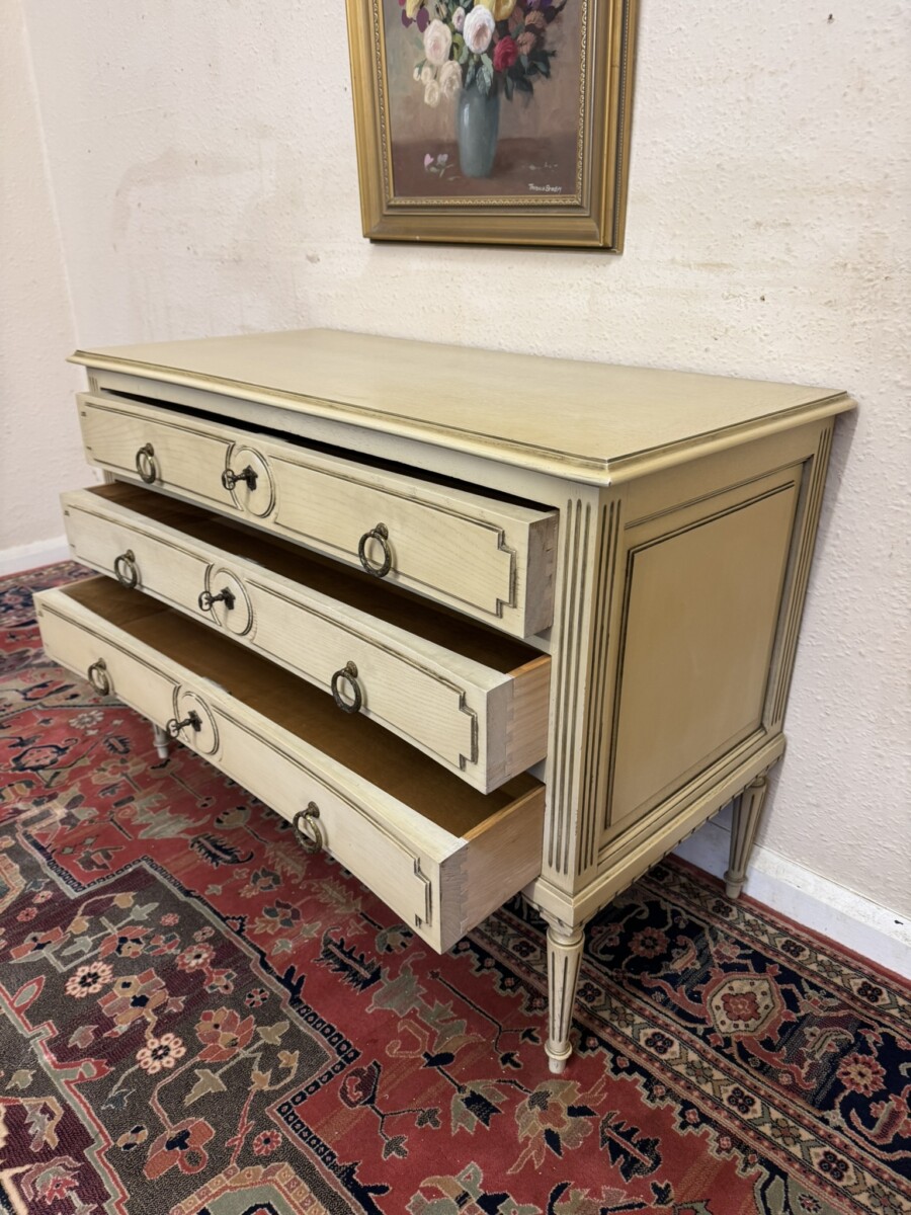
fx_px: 842
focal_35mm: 24
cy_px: 608
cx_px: 456
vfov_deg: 71.6
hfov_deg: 56.8
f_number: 1.78
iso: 125
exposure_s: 1/50
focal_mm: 6.76
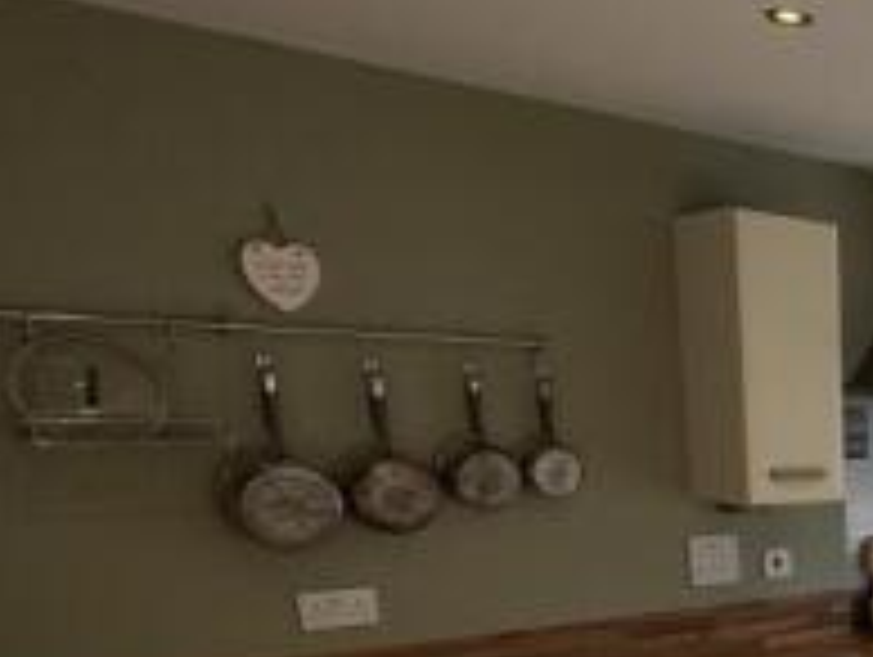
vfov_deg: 31.4
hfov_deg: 34.2
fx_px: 1061
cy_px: 682
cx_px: 1091
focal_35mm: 42
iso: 100
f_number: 2.2
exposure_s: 1/112
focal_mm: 2.22
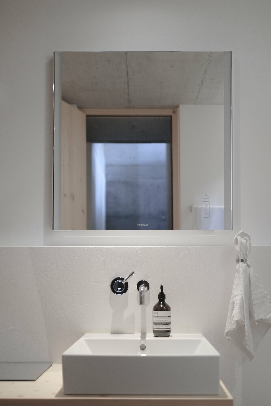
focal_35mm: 35
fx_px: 395
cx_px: 136
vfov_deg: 54.4
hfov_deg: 37.9
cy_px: 203
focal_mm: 23
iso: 640
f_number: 1.4
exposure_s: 1/125
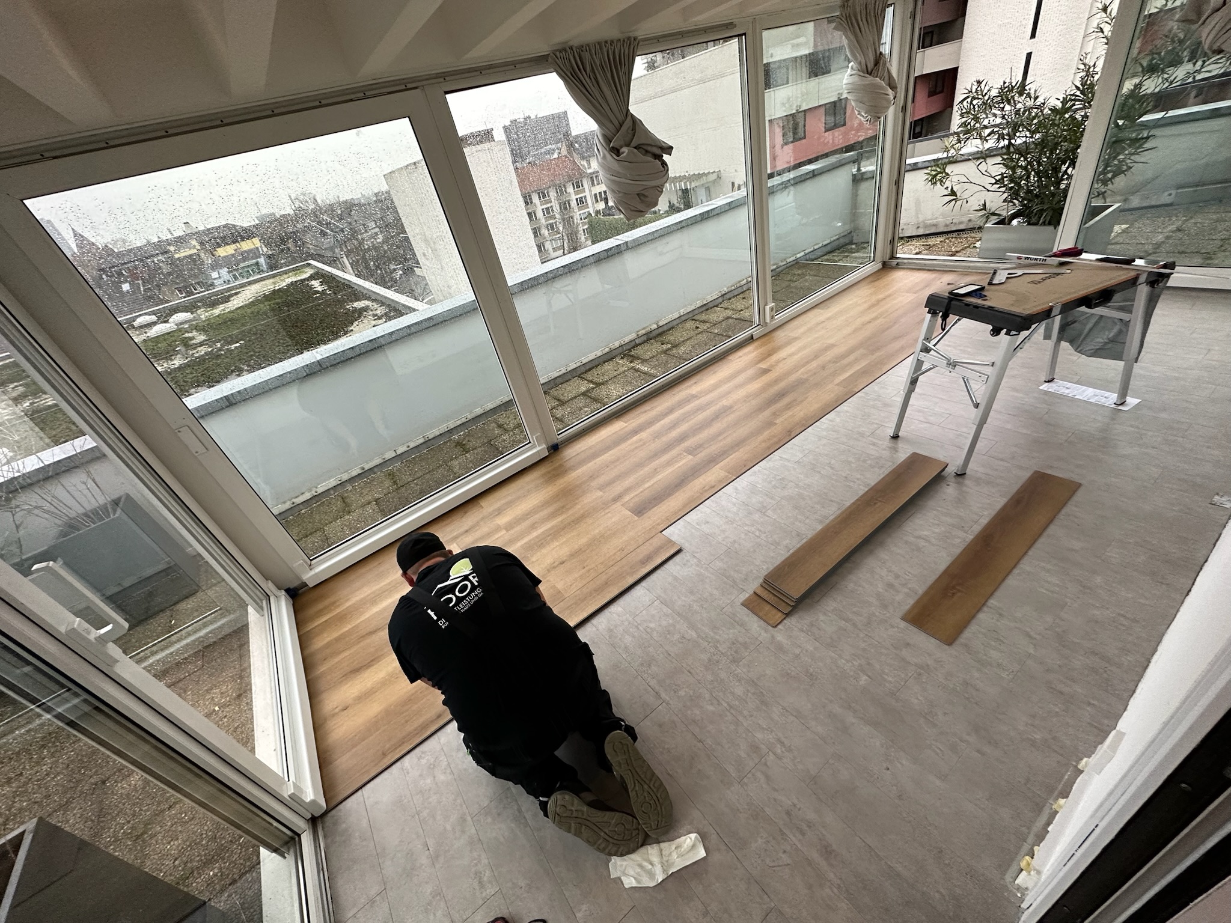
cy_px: 462
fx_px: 498
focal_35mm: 14
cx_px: 616
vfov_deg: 85.7
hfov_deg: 102.1
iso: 200
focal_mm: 2.22
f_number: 2.2
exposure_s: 1/100
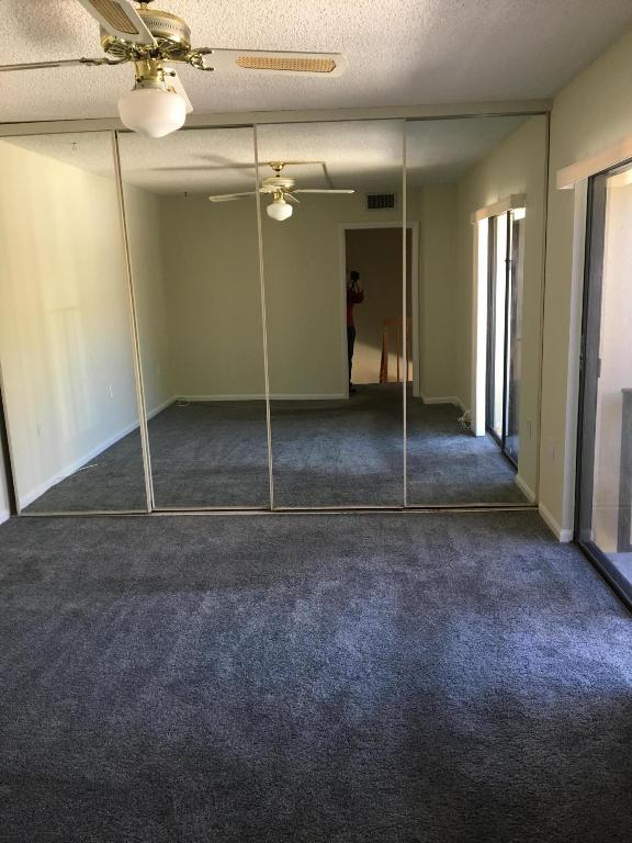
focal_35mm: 29
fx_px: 706
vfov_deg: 61.7
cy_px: 422
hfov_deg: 48.2
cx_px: 316
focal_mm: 4.15
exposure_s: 1/30
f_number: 2.2
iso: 100
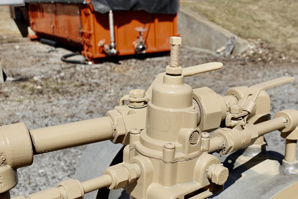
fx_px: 356
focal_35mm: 43
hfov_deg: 45.4
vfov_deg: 30.9
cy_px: 133
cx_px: 158
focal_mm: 9.4
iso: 125
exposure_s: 1/250
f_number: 4
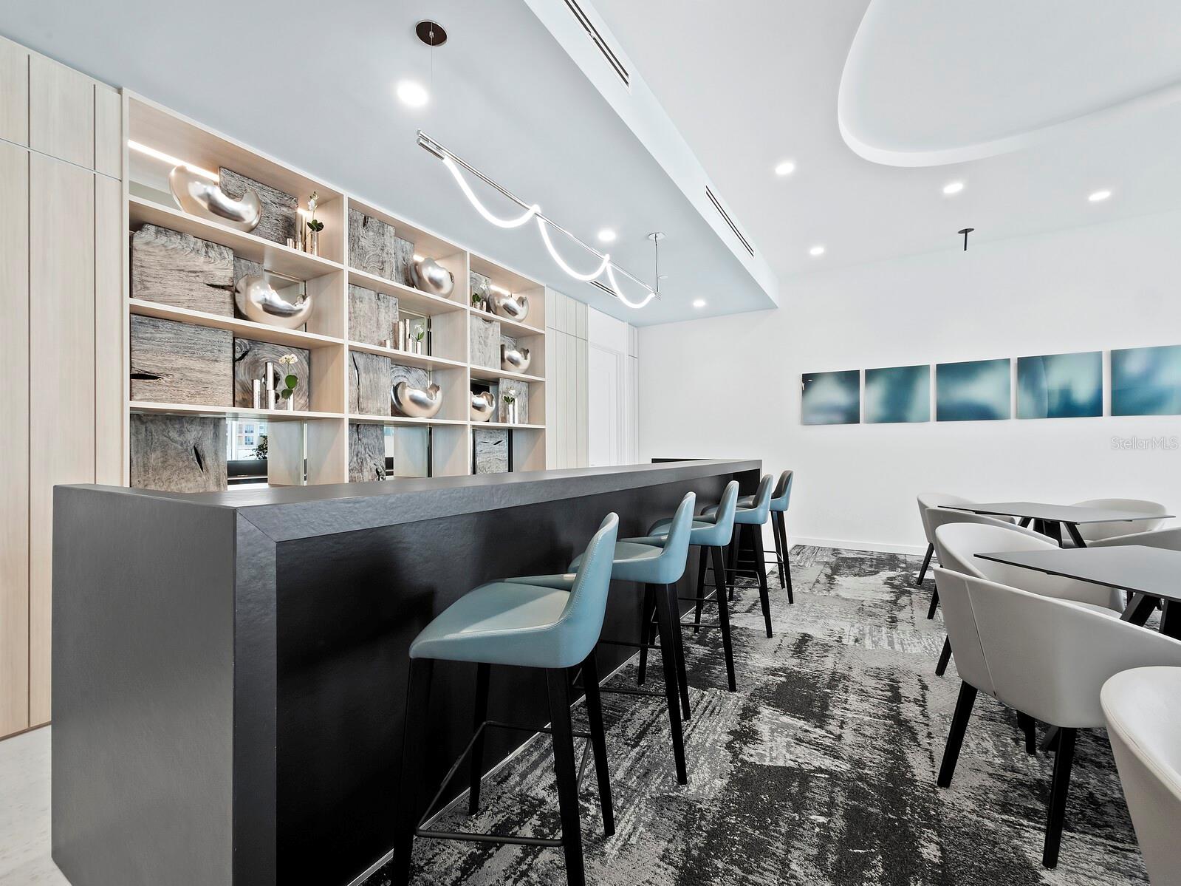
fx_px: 478
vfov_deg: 85.7
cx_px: 590
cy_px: 443
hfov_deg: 102.1
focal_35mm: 14
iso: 400
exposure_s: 1/3
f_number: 11
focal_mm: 7
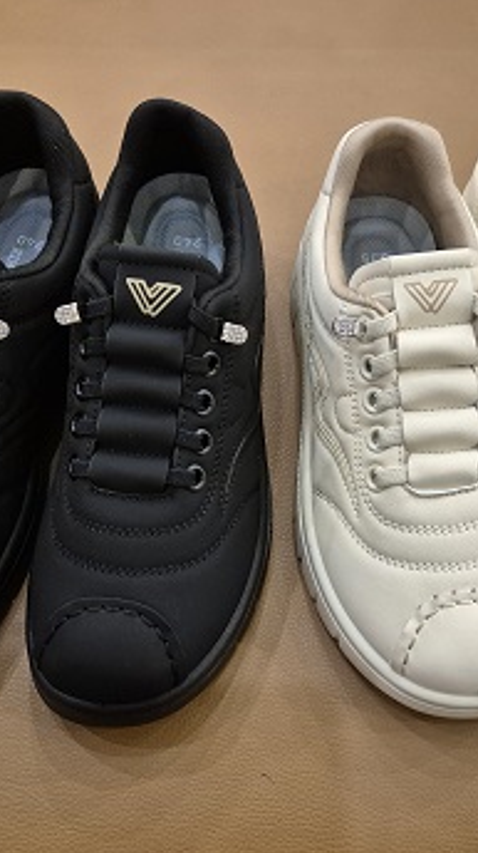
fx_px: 790
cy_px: 439
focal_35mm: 35
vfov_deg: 56.6
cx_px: 260
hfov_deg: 33.6
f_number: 1.8
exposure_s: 1/120
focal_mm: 5.4
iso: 800
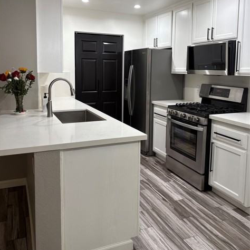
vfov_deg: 52.1
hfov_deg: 52.5
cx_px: 124
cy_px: 97
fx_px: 253
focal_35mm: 31
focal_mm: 5.96
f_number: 1.6
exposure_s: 1/60
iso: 100
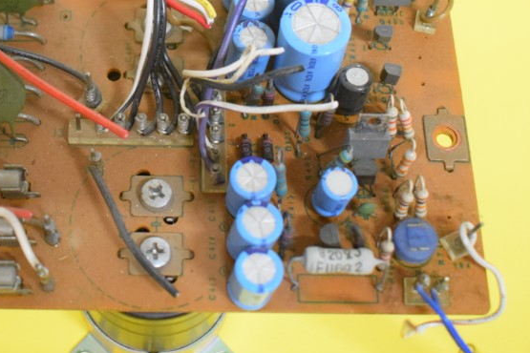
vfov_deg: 19.2
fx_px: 1030
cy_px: 61
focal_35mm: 70
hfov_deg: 28.5
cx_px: 152
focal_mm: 24
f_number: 3.8
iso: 3200
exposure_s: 1/100
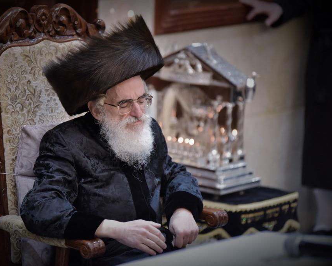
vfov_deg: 7.4
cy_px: 133
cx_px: 139
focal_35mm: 209
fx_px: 2054
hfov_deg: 9.2
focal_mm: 185
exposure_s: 1/250
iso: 1250
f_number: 2.8
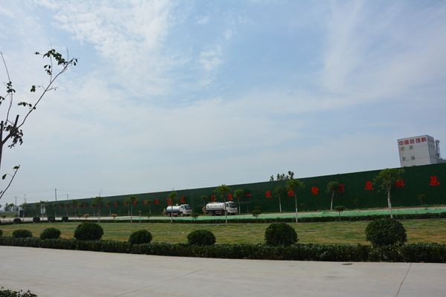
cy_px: 148
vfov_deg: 47.9
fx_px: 334
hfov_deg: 67.4
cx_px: 223
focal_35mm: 27
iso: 100
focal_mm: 18
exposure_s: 1/320
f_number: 9
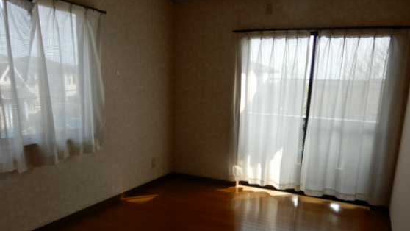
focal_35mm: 30
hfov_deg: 64.2
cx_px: 223
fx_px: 326
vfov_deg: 38.3
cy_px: 163
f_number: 3.4
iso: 80
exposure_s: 1/200
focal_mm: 4.3
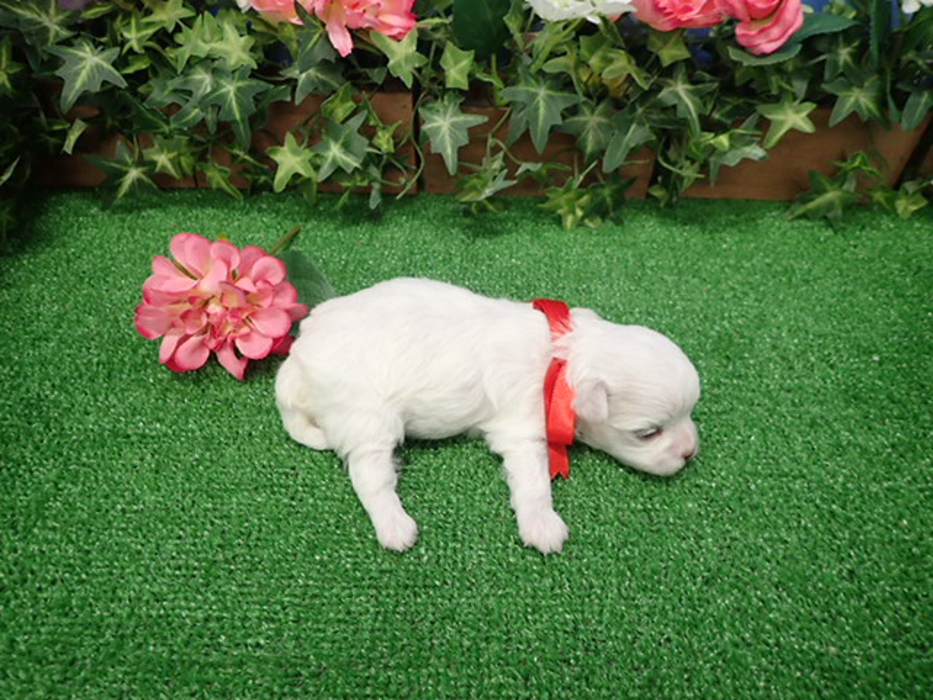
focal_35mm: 25
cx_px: 466
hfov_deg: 69.4
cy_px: 350
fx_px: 674
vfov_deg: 54.9
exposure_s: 1/80
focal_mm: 4.5
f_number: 2
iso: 400
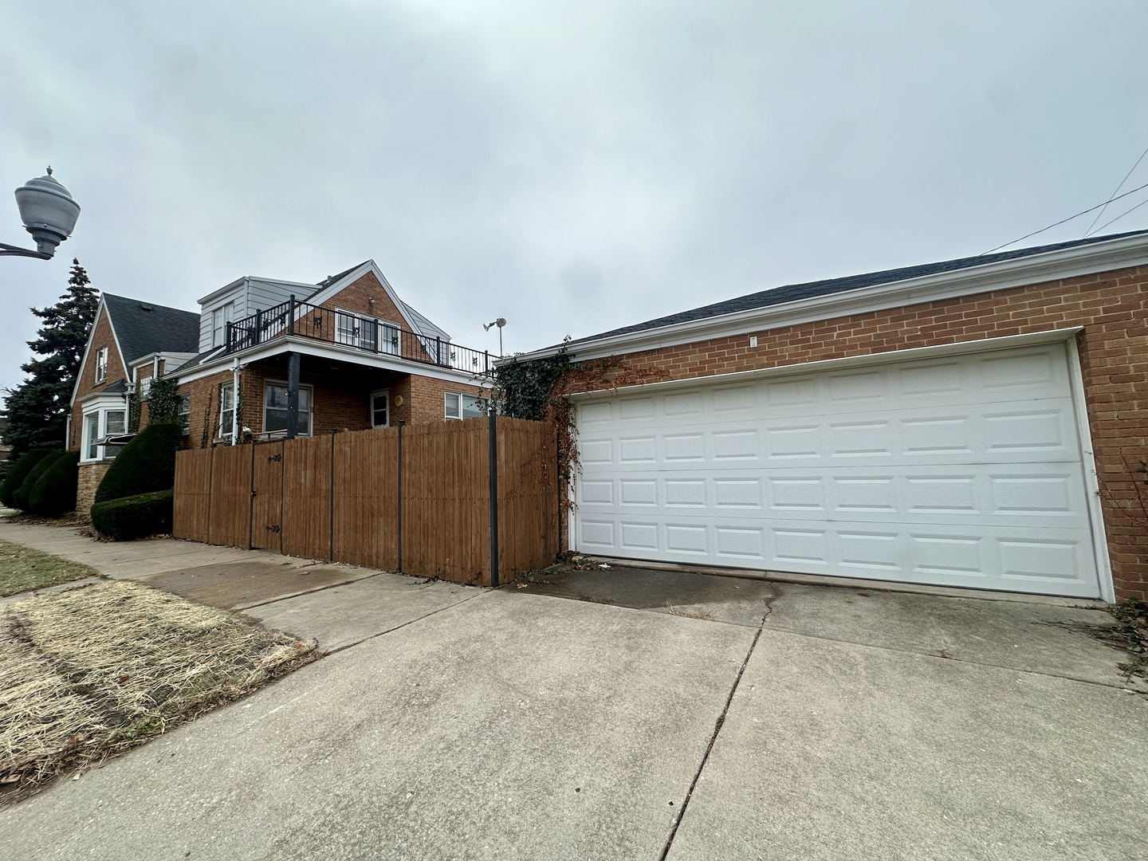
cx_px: 574
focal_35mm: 14
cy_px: 430
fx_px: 464
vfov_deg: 85.7
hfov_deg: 102.1
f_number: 2.2
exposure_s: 1/785
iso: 40
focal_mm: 2.22
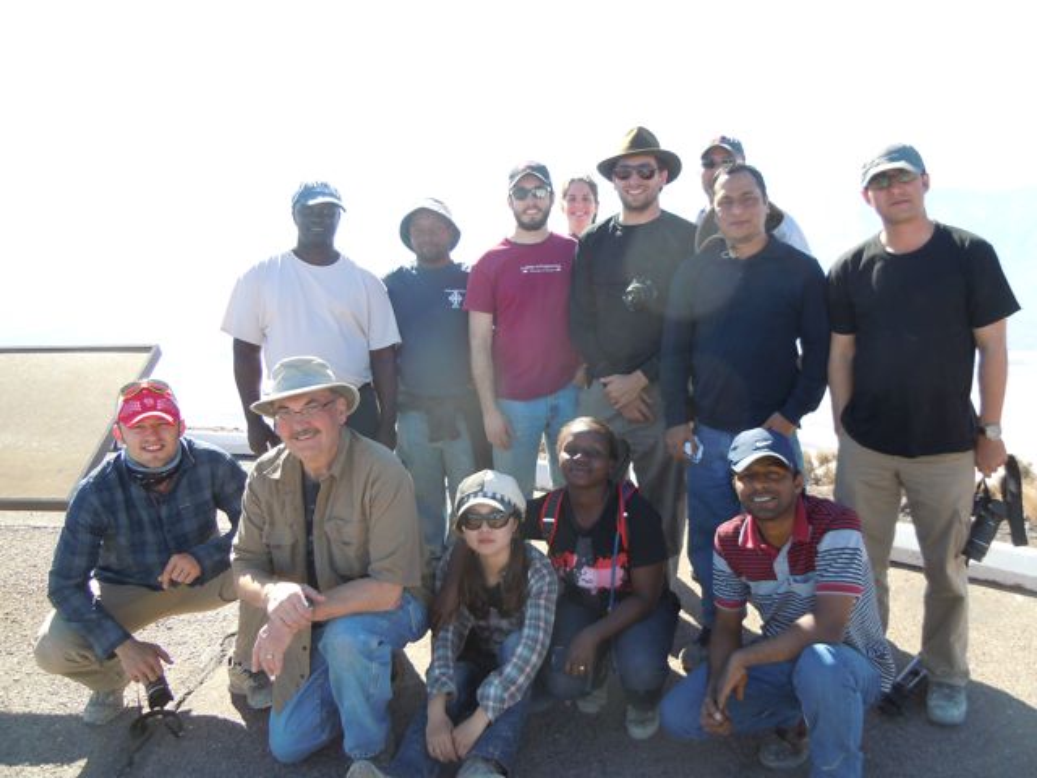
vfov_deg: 46.8
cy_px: 389
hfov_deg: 60.0
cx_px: 518
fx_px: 899
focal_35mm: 30
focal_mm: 5.4
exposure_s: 1/250
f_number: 3.5
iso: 100
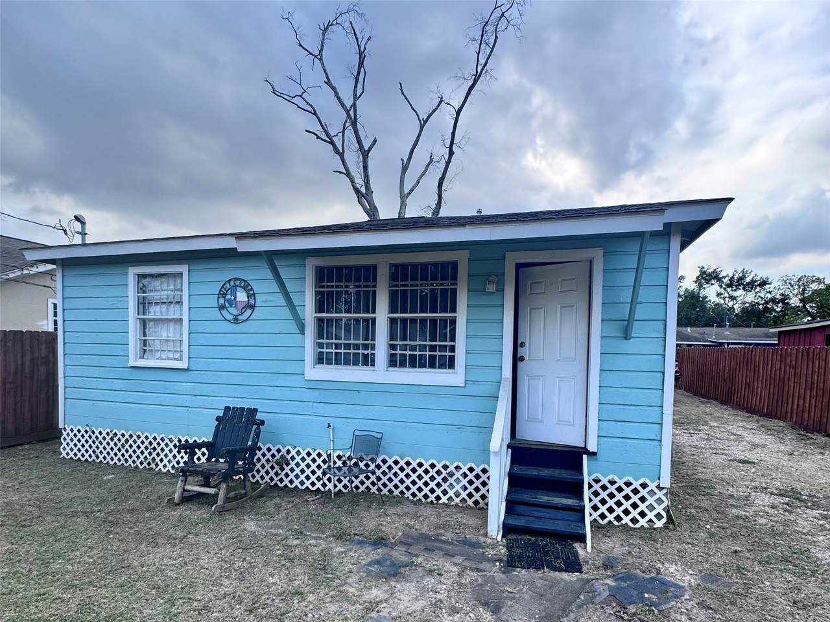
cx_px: 415
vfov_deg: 85.7
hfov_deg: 102.1
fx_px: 336
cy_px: 311
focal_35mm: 14
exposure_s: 1/386
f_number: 2.2
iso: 40
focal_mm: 2.22
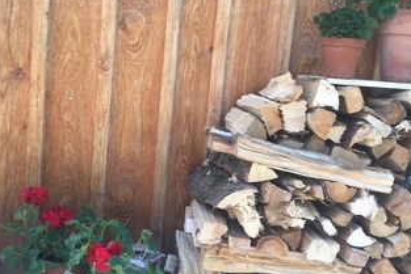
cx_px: 238
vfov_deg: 25.1
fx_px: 617
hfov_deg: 36.8
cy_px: 156
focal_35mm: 54
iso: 25
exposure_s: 1/100
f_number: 2.2
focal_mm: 4.15
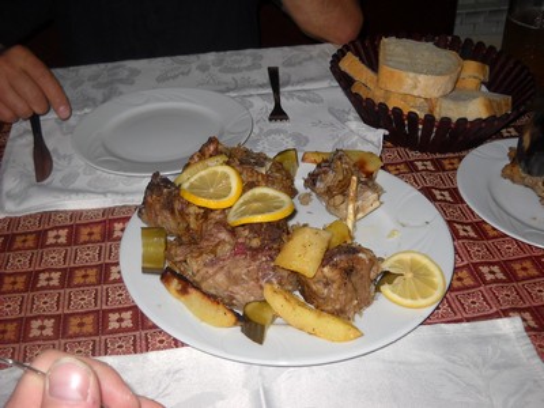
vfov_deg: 35.1
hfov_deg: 45.8
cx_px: 272
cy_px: 204
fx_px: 644
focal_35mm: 41
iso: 64
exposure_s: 1/30
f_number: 3.1
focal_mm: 6.72
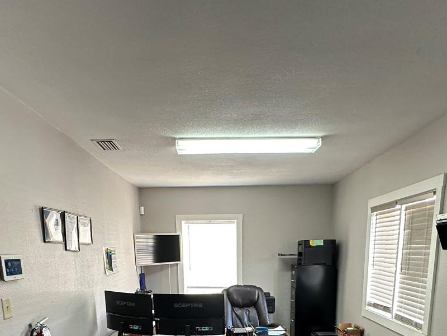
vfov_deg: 43.7
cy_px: 324
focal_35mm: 28
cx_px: 224
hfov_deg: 63.4
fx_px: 362
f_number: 2.2
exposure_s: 1/60
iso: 160
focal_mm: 2.22
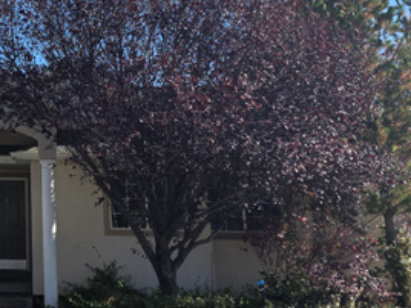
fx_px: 653
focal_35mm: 55
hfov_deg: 31.2
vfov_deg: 25.9
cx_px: -37
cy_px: 41
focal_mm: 6.3
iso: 80
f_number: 1.7
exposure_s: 1/3972
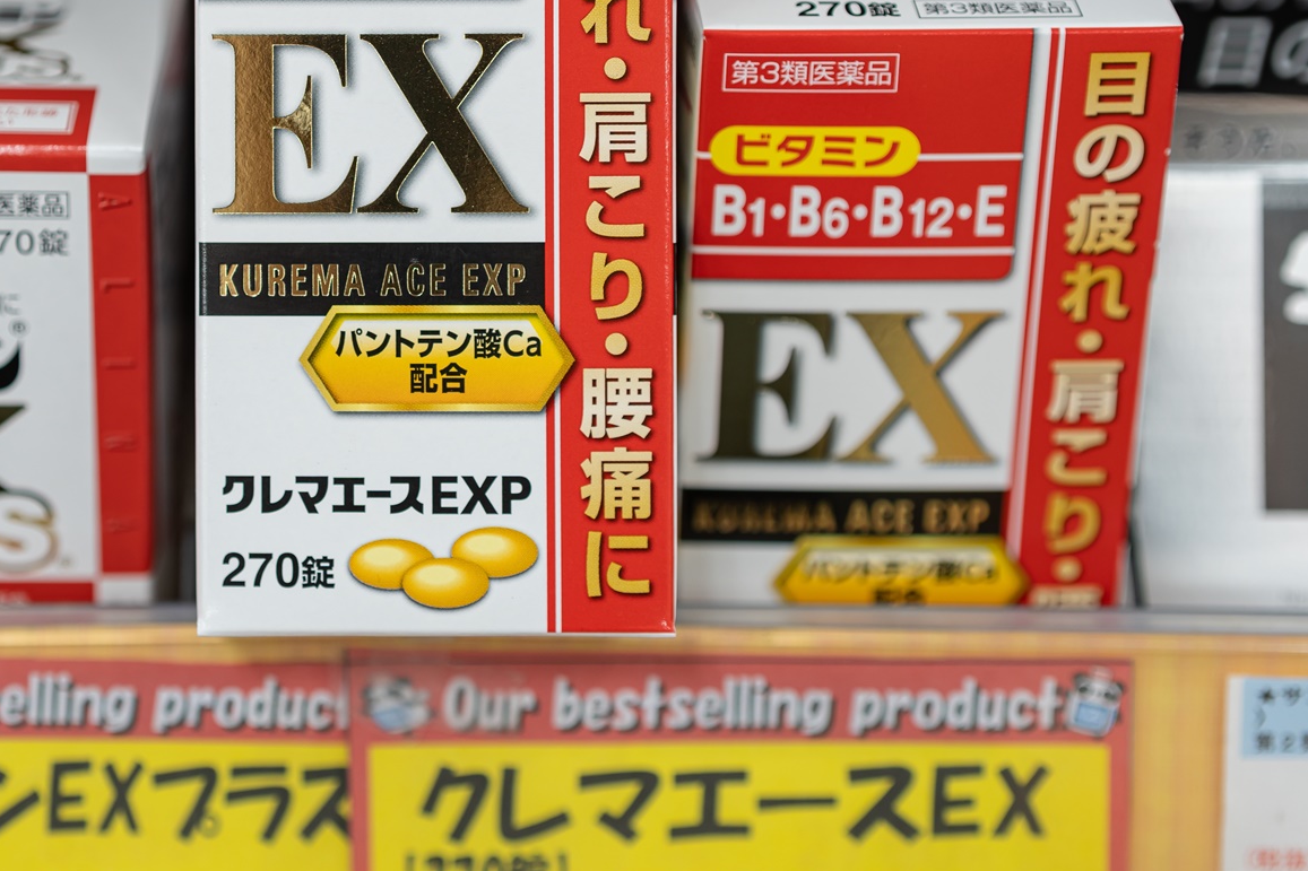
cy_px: 235
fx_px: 3015
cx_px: 357
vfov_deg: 16.4
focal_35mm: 83
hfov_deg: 24.3
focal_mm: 50
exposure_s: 1/100
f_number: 2.2
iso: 125
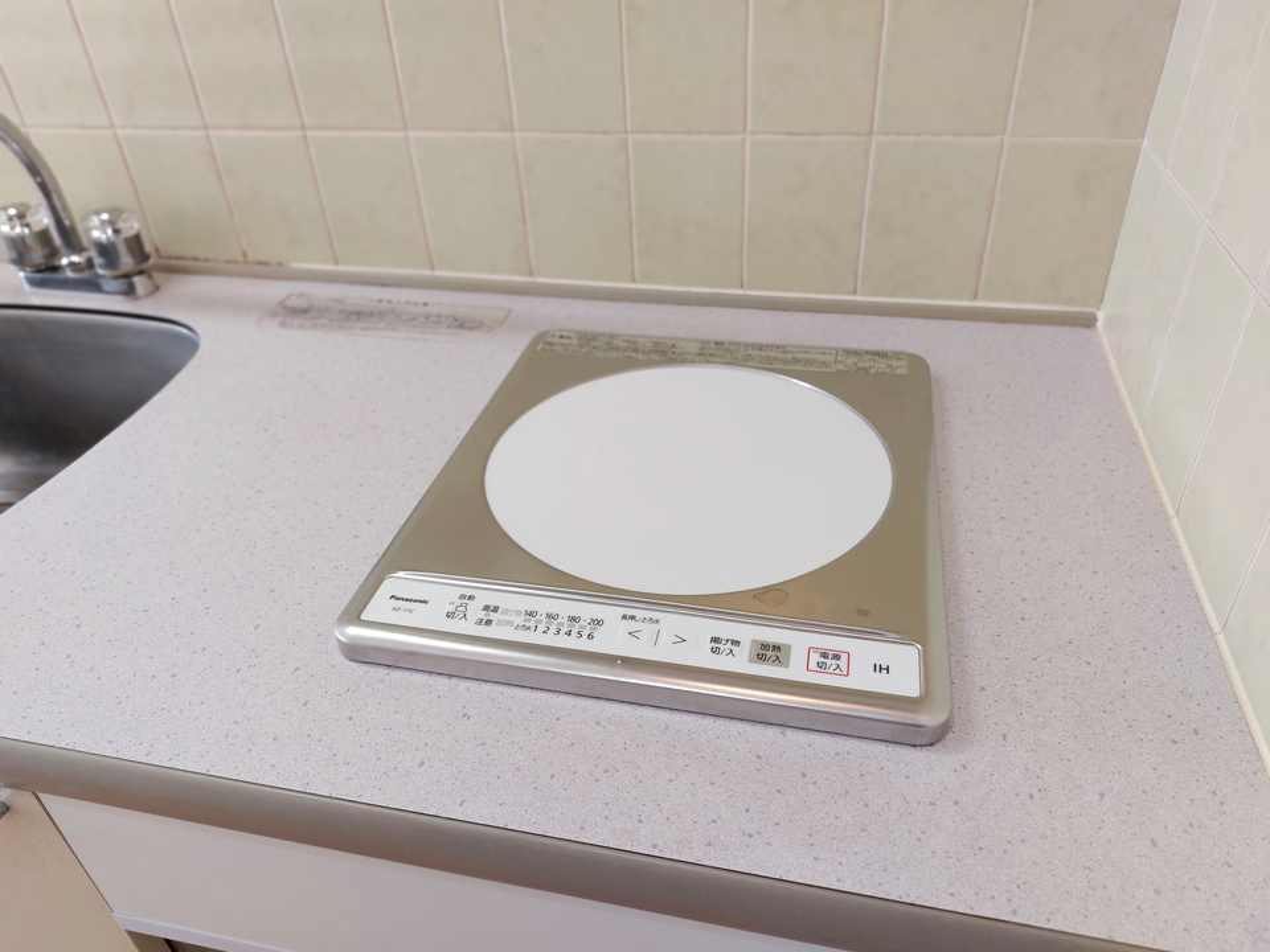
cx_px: 635
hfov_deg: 71.6
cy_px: 476
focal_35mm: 24
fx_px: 881
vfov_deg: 56.8
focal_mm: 5.23
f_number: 1.8
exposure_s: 1/24
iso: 40
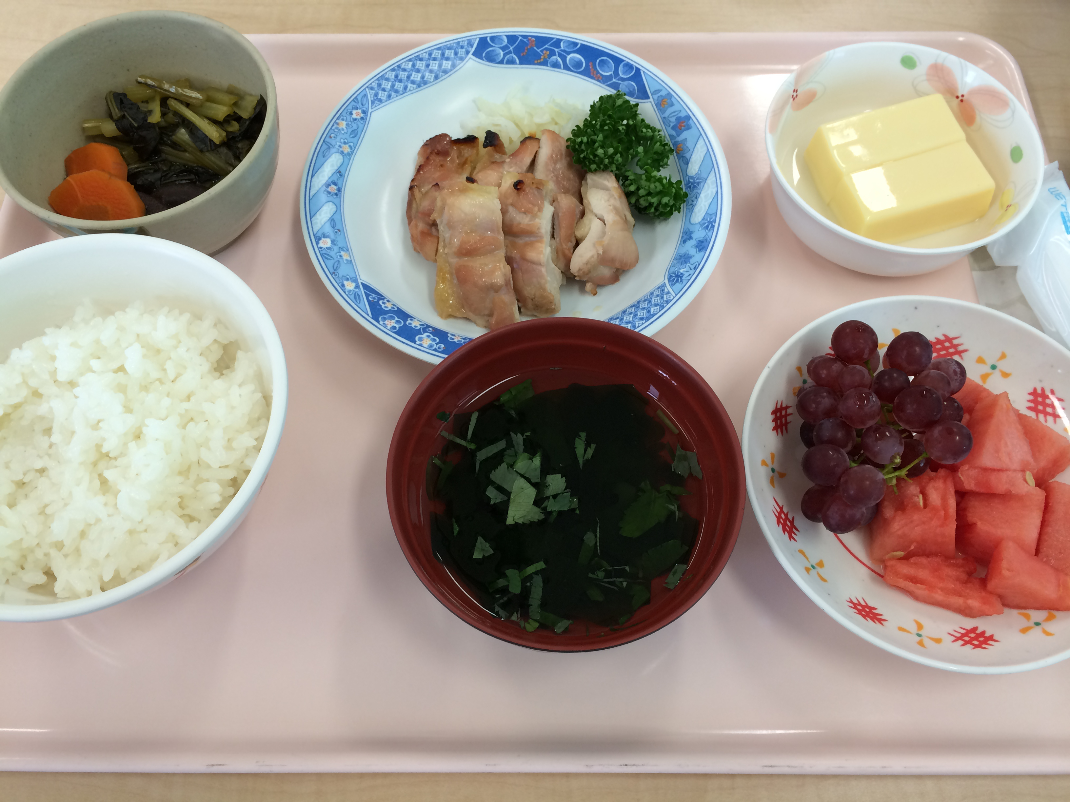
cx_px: 535
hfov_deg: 60.0
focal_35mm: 30
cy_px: 401
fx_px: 927
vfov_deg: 46.8
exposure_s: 1/40
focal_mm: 4.12
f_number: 2.2
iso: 32
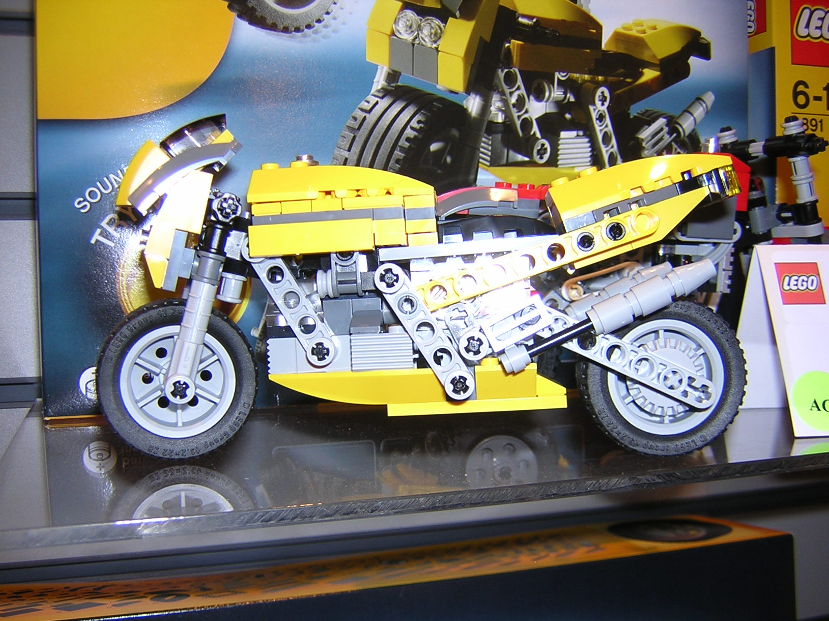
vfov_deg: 39.7
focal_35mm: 36
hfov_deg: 51.4
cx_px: 414
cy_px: 310
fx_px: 862
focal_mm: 4.7
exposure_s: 1/60.1
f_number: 2.6
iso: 100
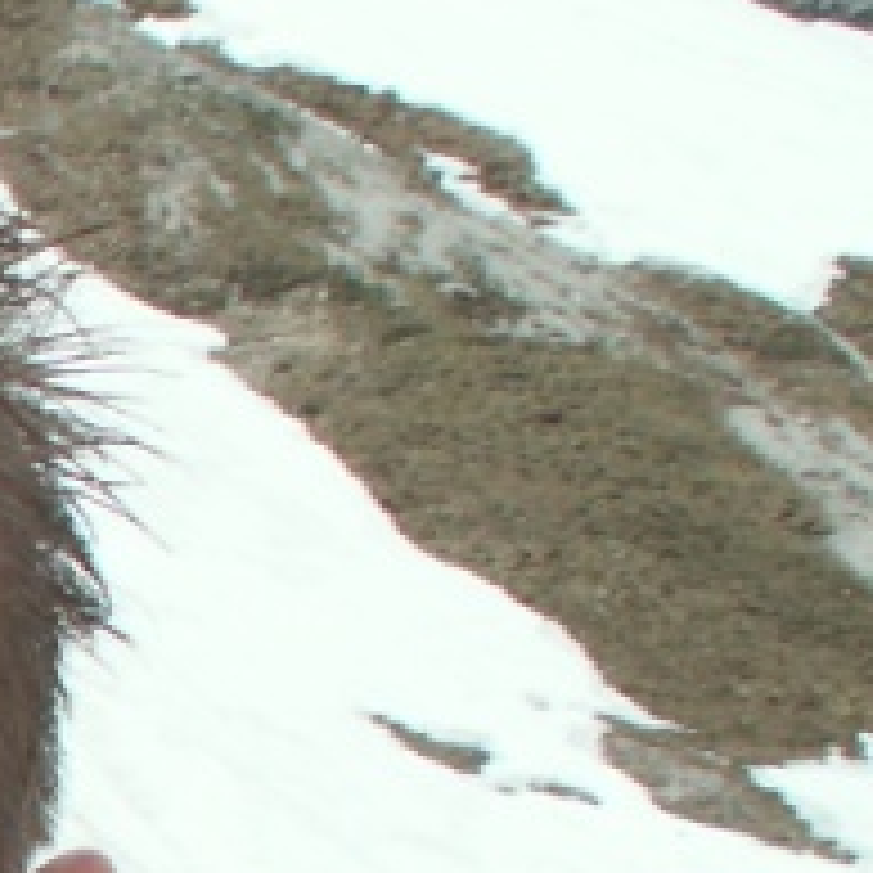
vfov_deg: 10.4
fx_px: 4651
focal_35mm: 163
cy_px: 1292
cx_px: -1382
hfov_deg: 9.3
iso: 50
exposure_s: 1/200
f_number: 5.6
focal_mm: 5.86
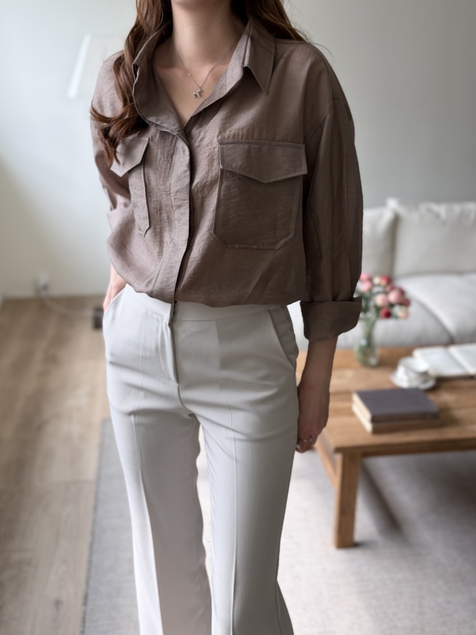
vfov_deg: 67.3
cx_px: 238
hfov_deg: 53.1
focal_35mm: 26
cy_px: 318
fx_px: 477
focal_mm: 5.96
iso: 32
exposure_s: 1/139
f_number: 1.6
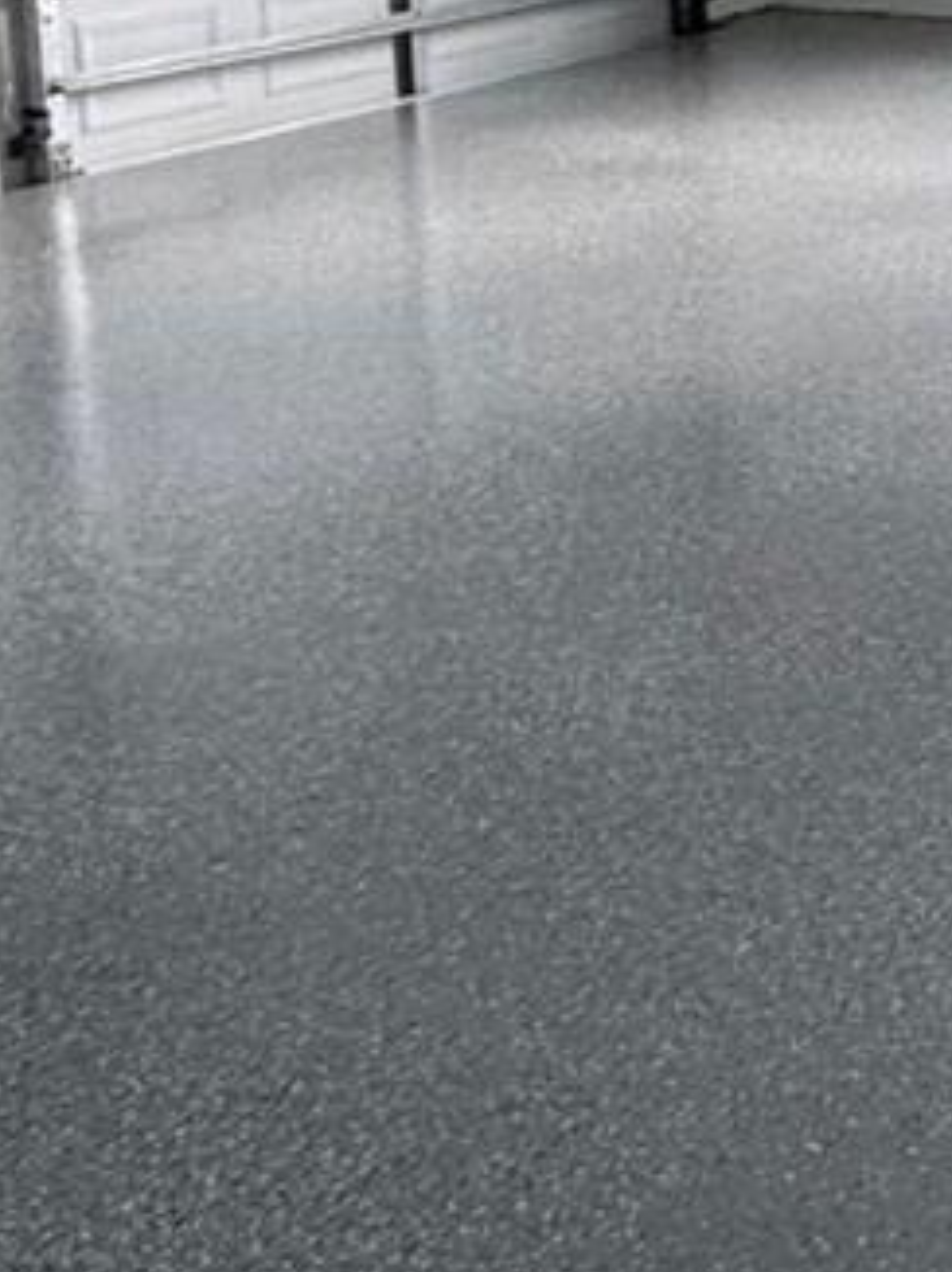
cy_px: 82
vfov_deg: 28.1
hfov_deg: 21.1
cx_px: 1046
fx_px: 2423
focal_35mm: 66
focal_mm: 2.22
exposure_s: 1/99
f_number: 2.2
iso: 125
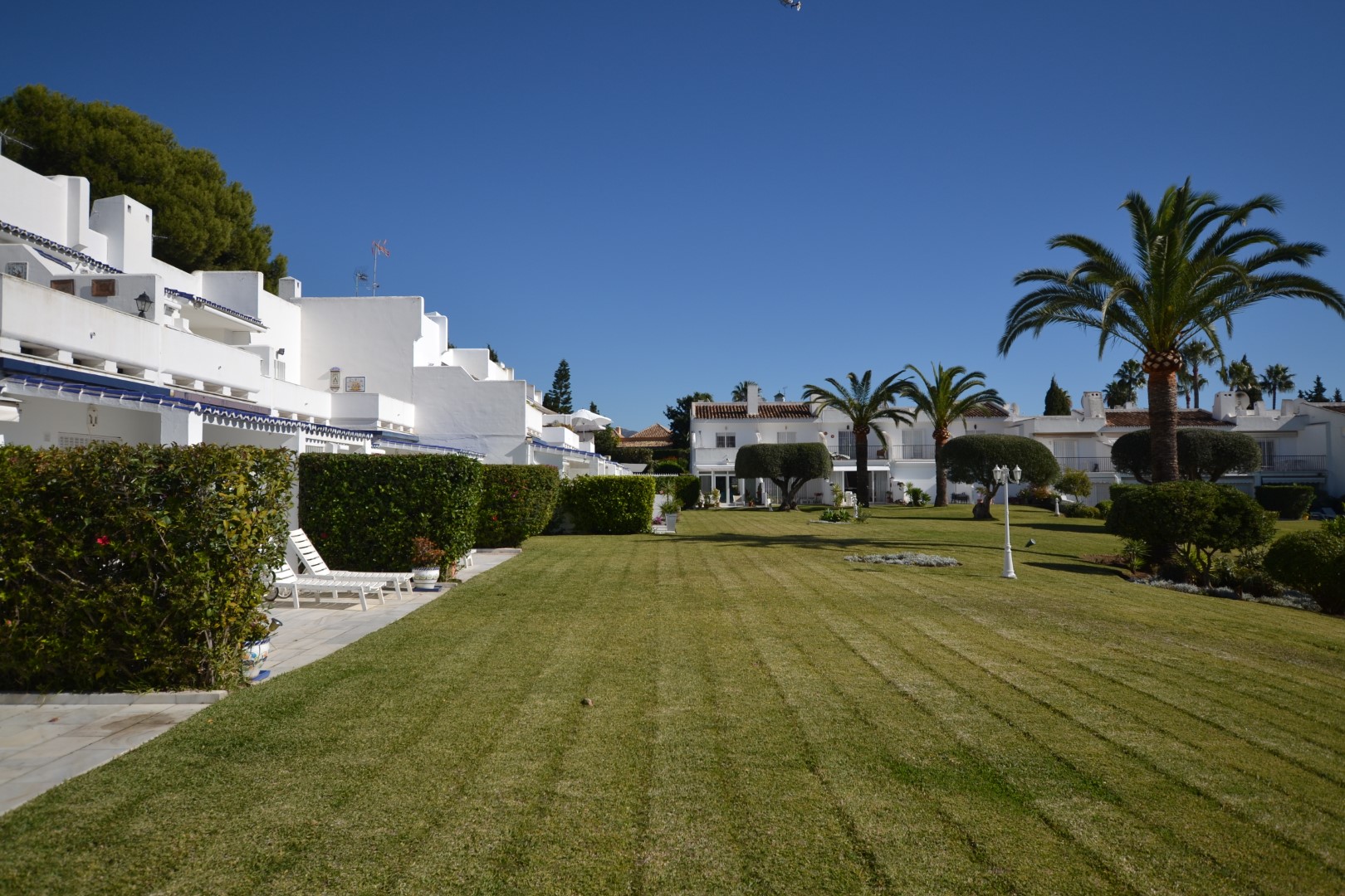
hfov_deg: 70.4
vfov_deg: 50.4
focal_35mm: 26
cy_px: 448
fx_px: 953
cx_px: 672
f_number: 4
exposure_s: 1/1600
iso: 100
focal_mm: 17
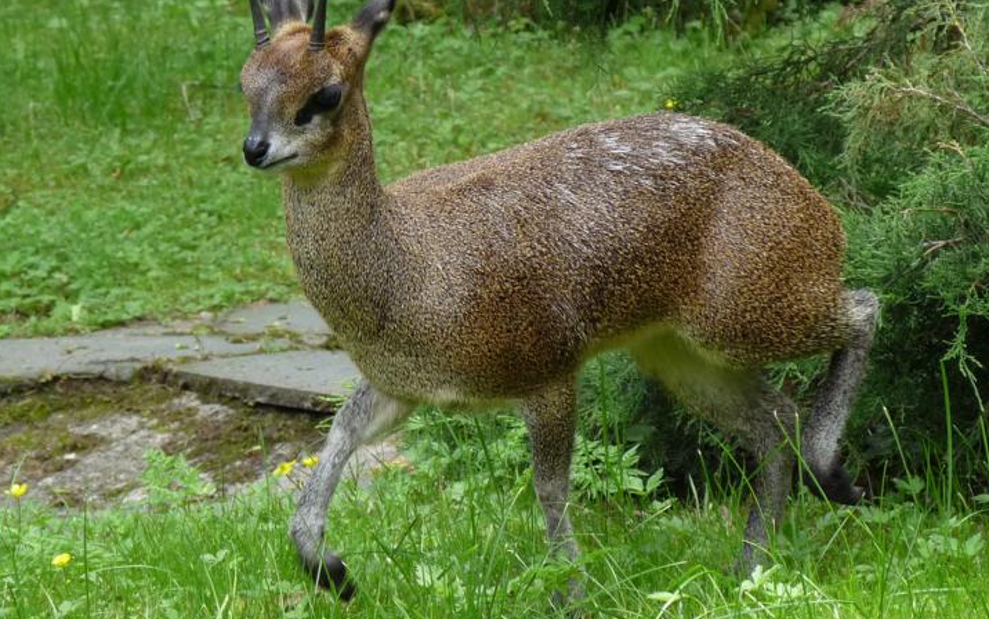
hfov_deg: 6.5
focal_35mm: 322
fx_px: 8682
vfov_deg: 4.1
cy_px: 312
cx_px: 518
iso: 200
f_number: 3.7
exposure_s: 1/200
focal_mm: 34.2
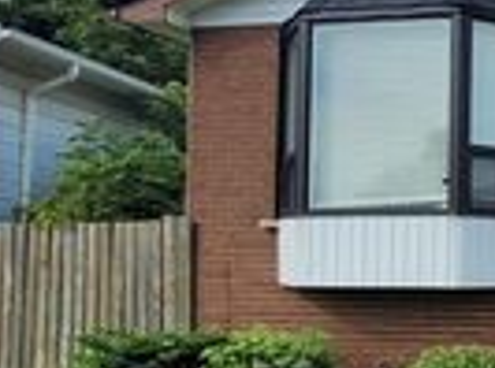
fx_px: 699
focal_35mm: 49
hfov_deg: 28.1
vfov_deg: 29.3
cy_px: 243
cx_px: 718
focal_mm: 2.2
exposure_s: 1/1314
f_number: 2.2
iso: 64
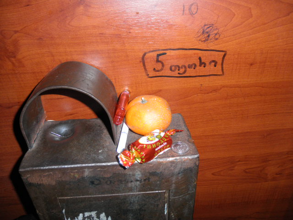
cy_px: 110
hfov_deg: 63.4
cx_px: 146
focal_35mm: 28
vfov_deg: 49.7
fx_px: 237
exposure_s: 1/30
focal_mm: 5
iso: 200
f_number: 8.5
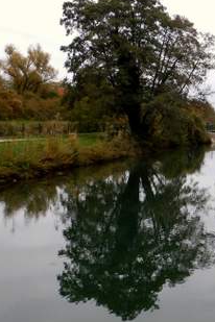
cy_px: 139
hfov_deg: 22.9
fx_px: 493
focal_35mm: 55
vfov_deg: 36.2
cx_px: 246
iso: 125
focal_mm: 6.1
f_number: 4.2
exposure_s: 1/80
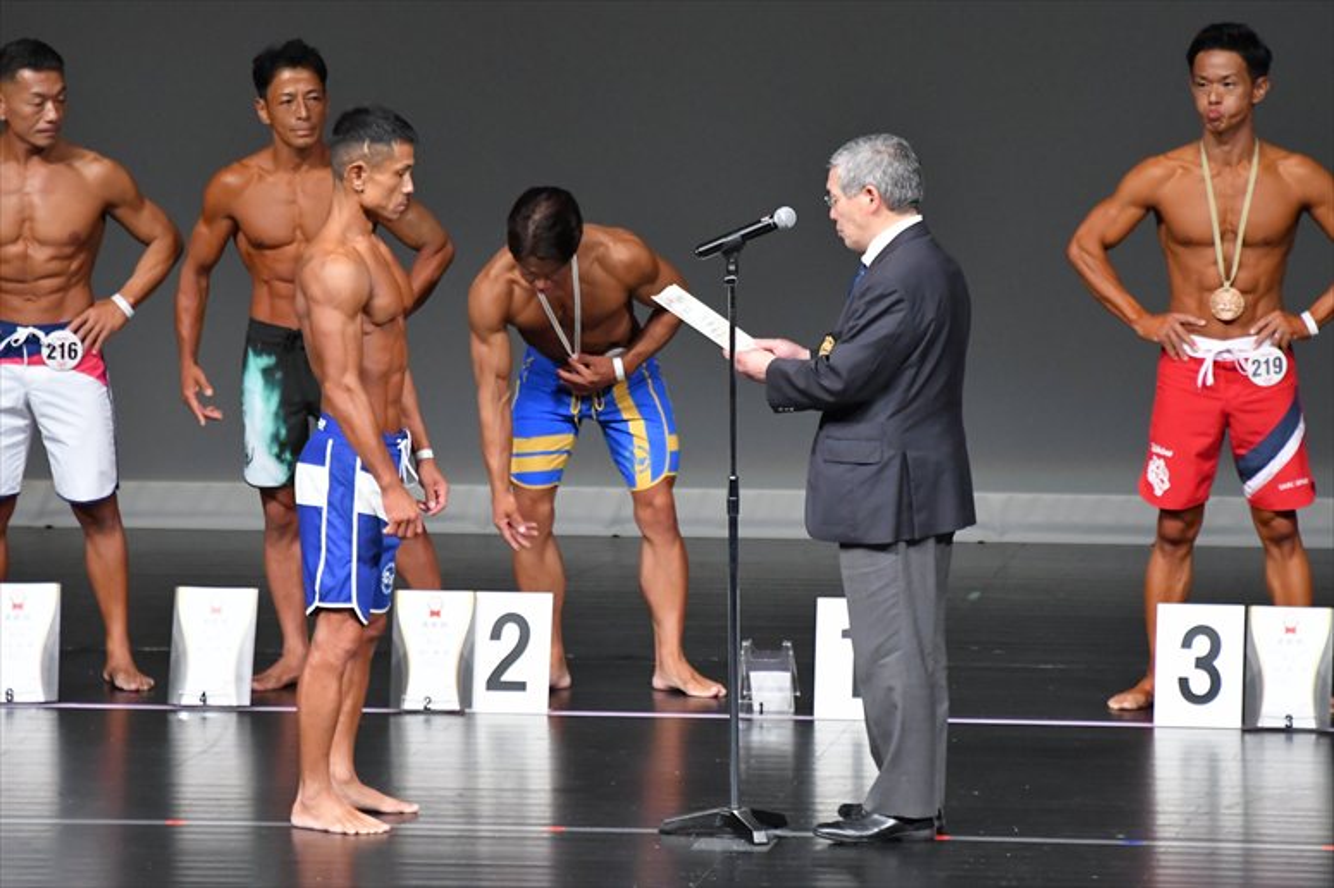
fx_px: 12778
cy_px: 444
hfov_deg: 6.0
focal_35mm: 345
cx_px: 667
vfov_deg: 4.0
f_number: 5.6
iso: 5000
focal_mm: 230
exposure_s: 1/400
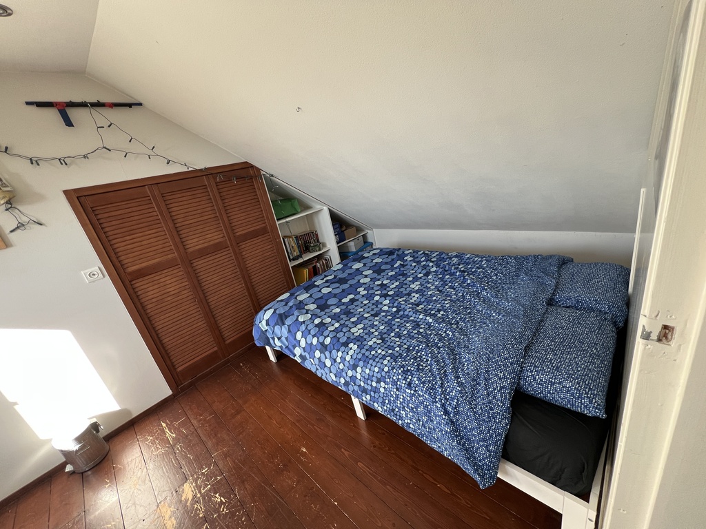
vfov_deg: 89.9
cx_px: 353
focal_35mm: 13
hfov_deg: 106.2
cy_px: 264
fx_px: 265
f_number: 1.8
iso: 125
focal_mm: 1.57
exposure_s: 1/99
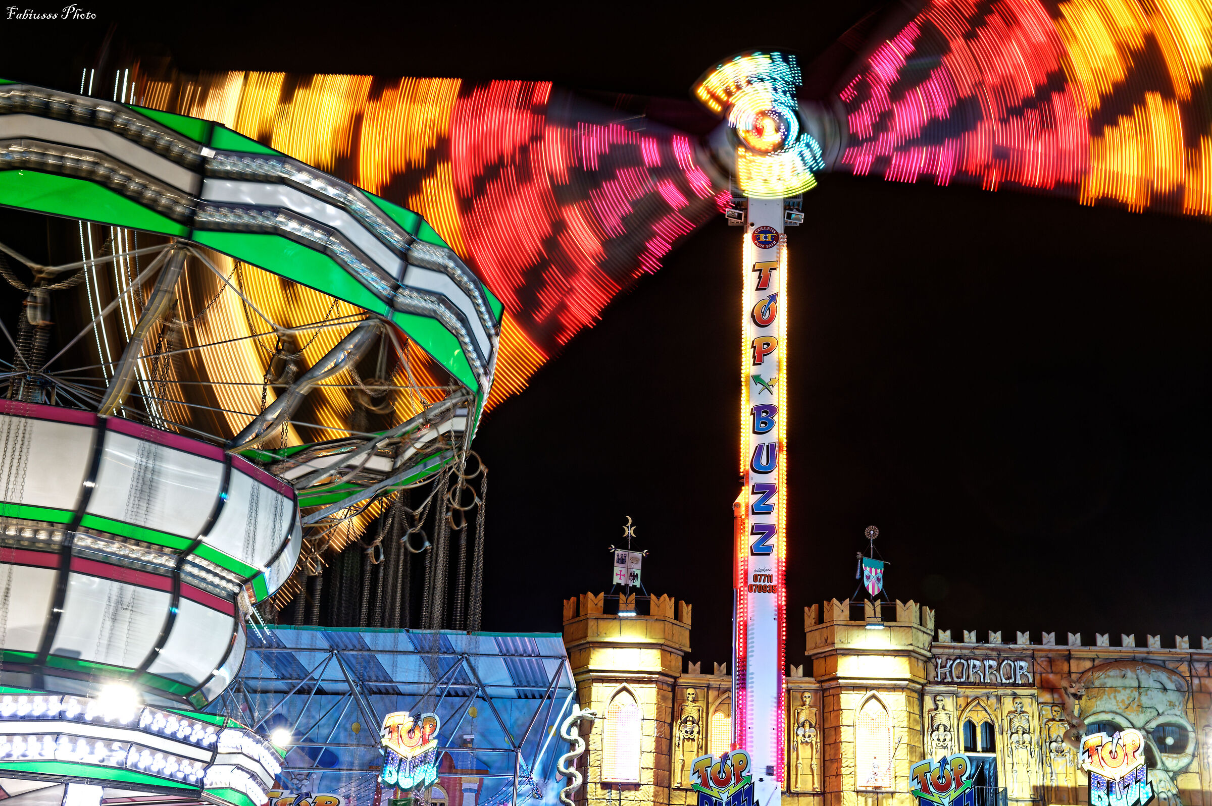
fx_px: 1615
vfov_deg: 28.0
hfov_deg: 41.1
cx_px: 606
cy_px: 403
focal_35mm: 48
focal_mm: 48
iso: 100
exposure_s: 2.5
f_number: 11
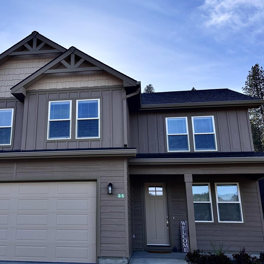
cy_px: 117
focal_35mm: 39
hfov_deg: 42.3
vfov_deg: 42.8
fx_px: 337
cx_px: 88
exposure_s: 1/1511
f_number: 1.5
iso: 50
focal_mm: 5.7
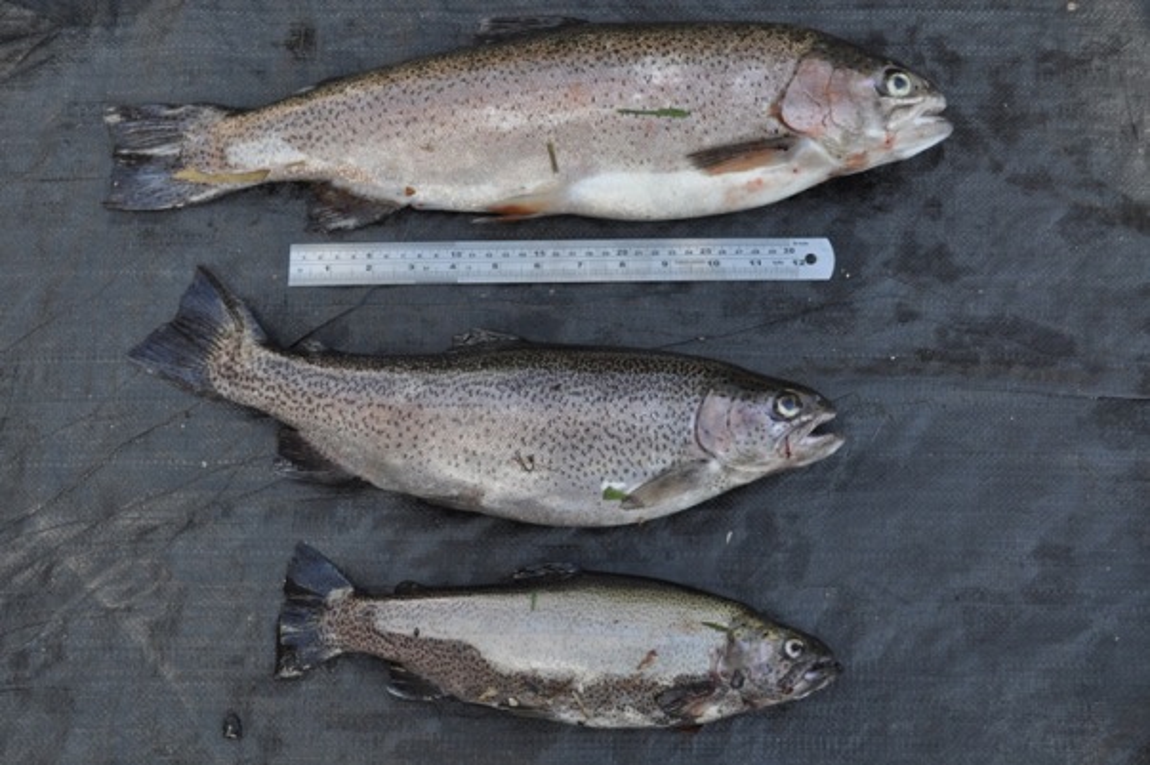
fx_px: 1532
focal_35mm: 48
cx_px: 575
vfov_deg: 28.0
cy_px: 382
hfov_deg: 41.1
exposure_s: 1/125
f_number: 5.6
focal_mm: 32
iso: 200
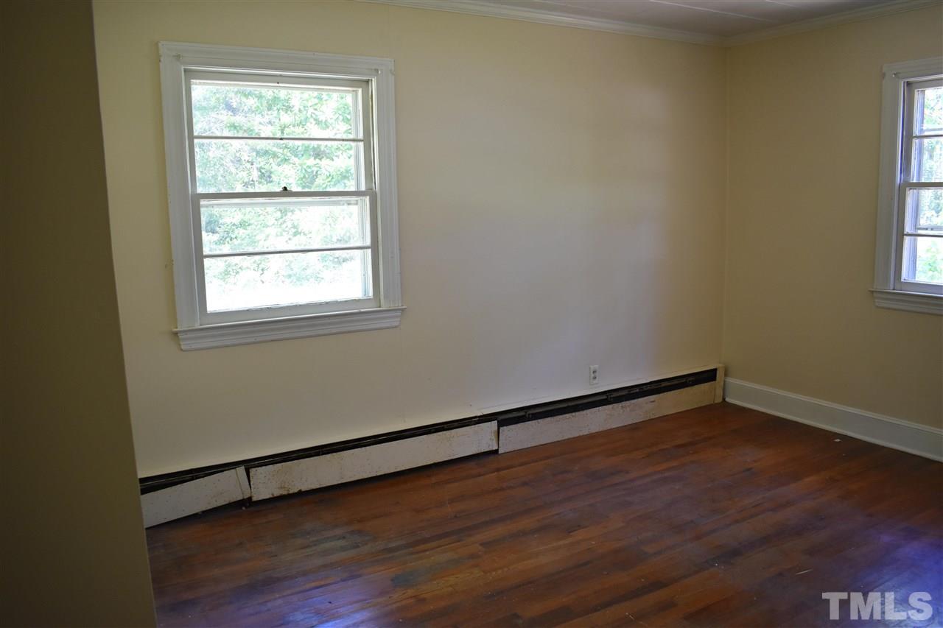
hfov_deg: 67.4
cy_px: 314
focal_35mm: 27
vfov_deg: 47.9
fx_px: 707
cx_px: 472
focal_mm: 18
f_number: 4
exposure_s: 1/60
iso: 720
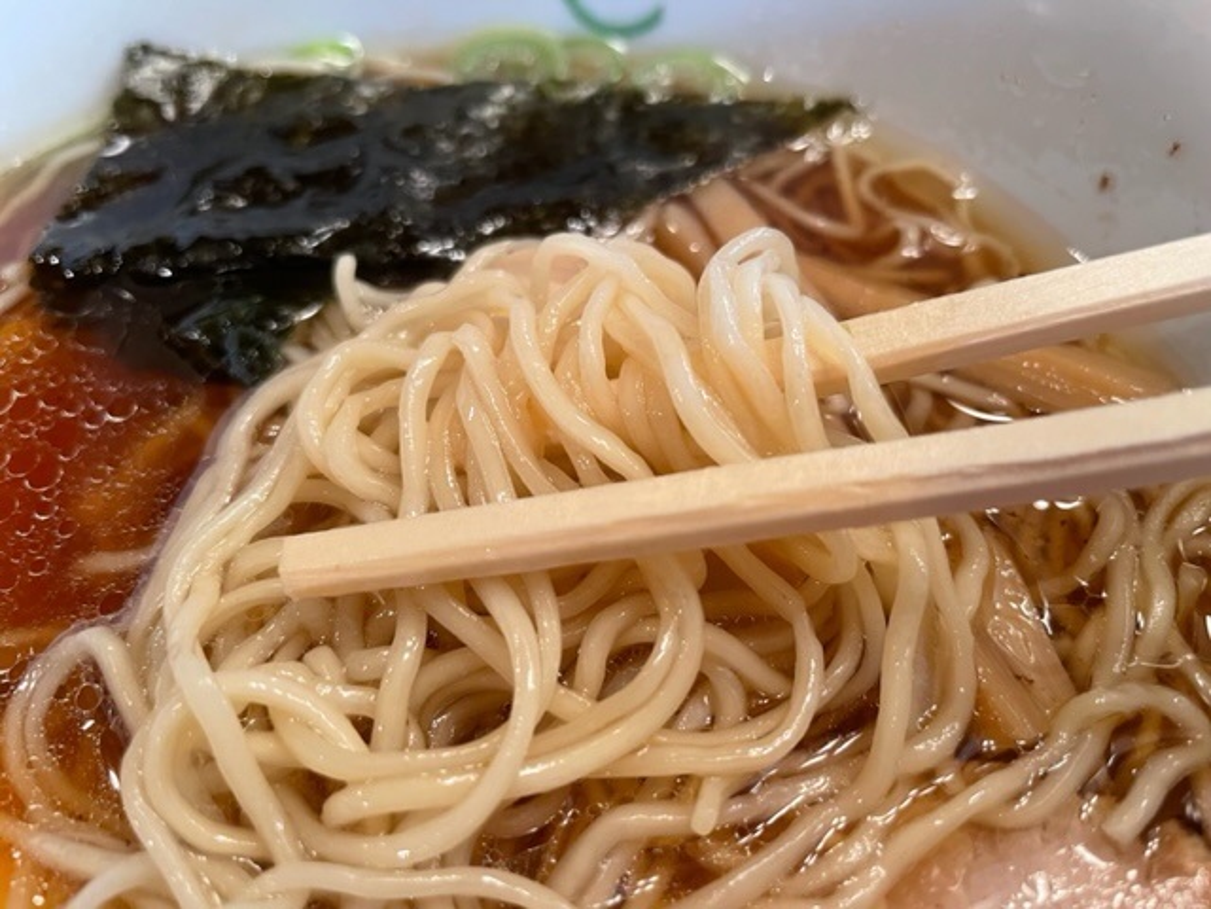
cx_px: 606
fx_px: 910
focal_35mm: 26
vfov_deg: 53.1
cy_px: 454
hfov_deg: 67.3
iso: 200
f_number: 1.6
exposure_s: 1/50
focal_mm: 4.2
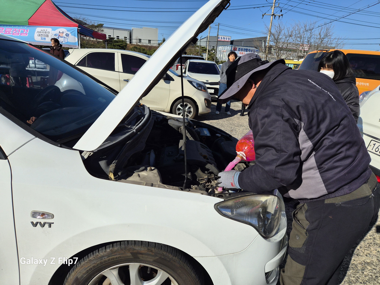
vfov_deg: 58.9
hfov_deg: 73.9
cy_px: 142
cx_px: 190
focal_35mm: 23
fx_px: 252
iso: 64
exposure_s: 1/7696
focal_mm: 5.4
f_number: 1.8
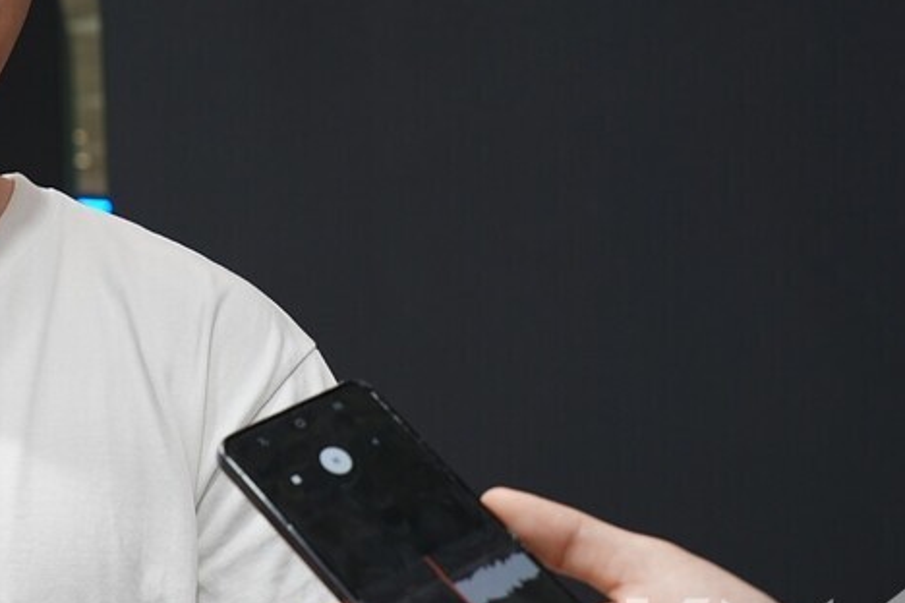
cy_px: 131
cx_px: 10
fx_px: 2061
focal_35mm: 82
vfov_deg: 16.5
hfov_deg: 23.7
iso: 200
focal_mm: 40
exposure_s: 1/50
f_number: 5
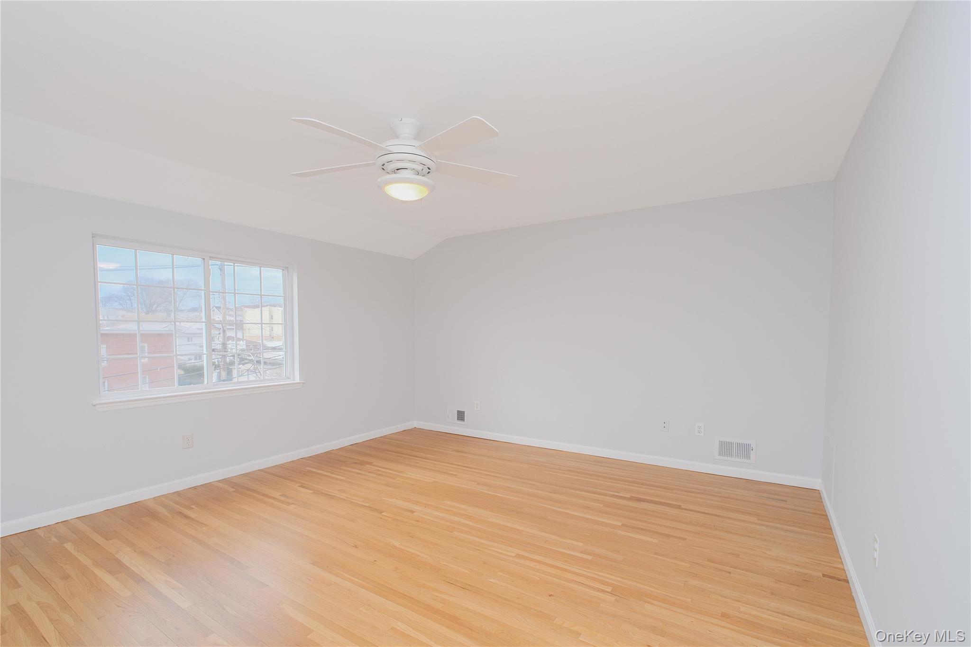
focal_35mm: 15
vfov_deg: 77.3
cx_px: 486
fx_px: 405
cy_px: 324
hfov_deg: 100.4
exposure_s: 1/50
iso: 400
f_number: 8
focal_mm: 10
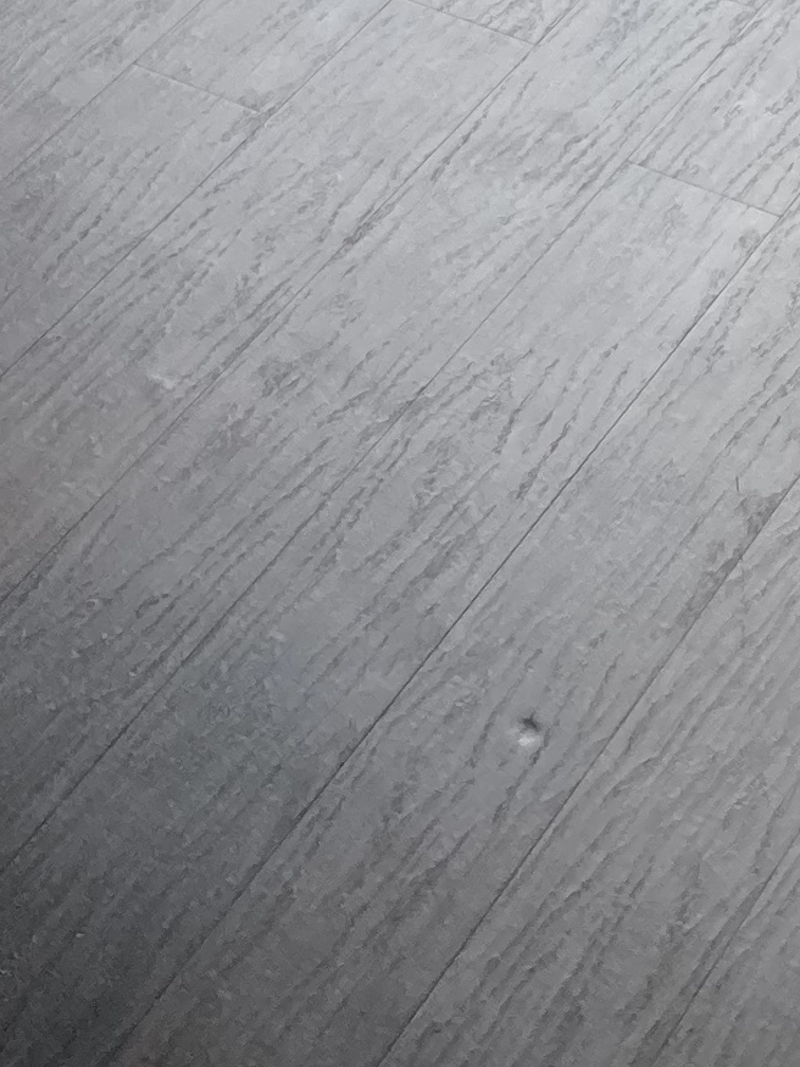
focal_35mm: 129
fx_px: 3976
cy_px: -1294
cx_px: 129
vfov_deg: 12.7
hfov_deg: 11.4
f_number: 1.8
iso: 25
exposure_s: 1/120
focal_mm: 3.99
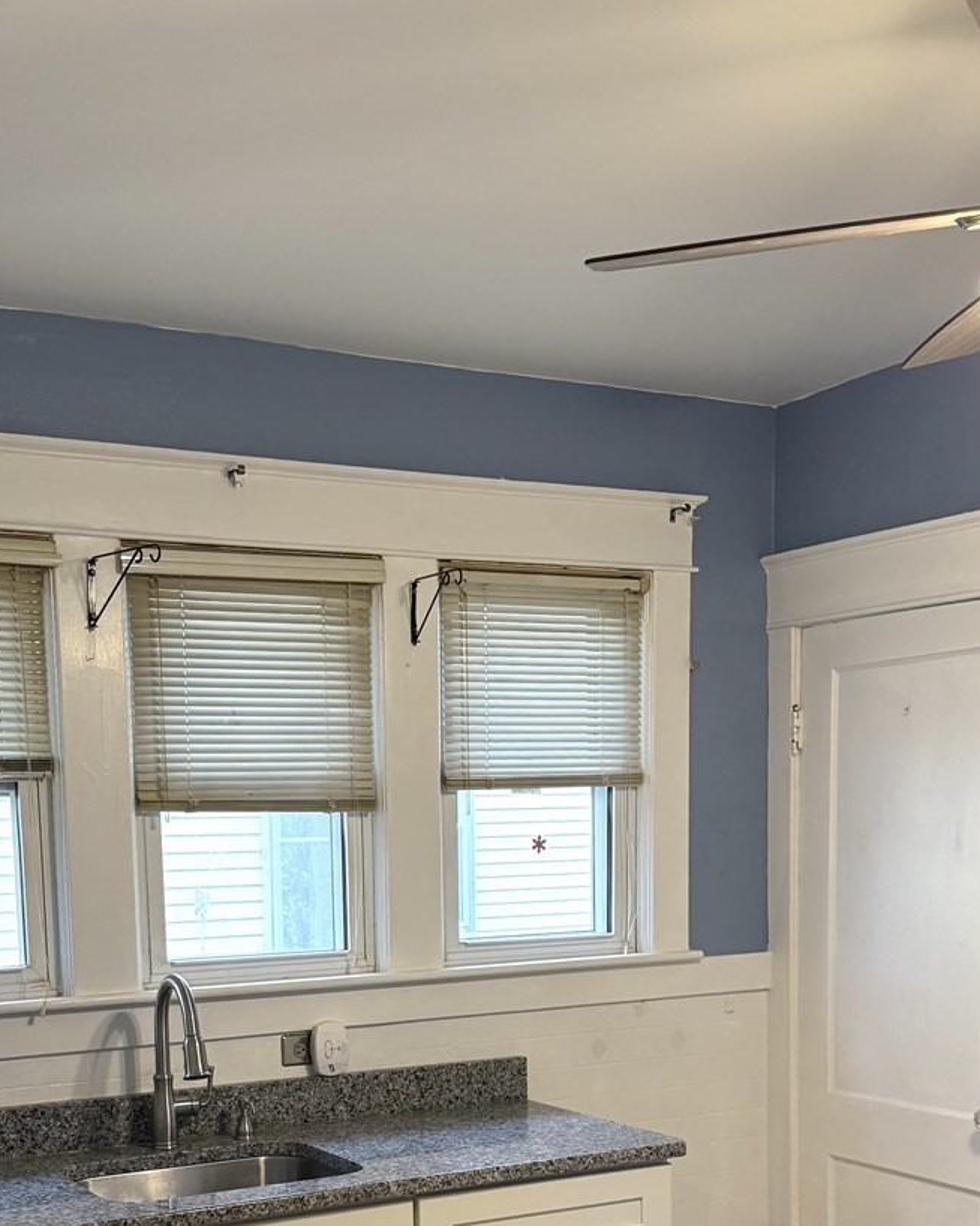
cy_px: 991
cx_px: 375
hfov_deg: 34.0
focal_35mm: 44
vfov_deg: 40.2
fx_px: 1596
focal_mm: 6.76
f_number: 1.78
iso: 250
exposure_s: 1/120
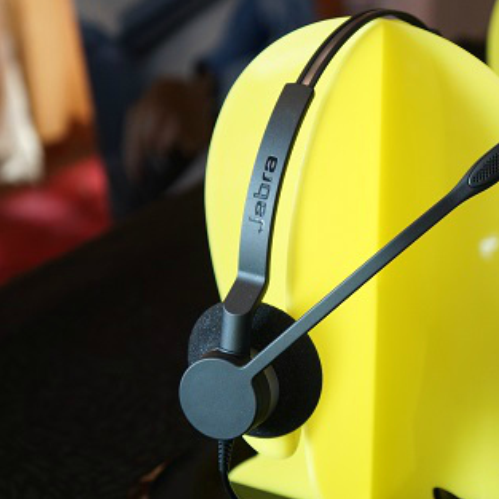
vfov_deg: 22.2
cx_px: 330
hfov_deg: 22.1
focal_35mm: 78
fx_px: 1272
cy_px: 250
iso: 800
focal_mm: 40
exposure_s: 1/50
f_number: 4.5
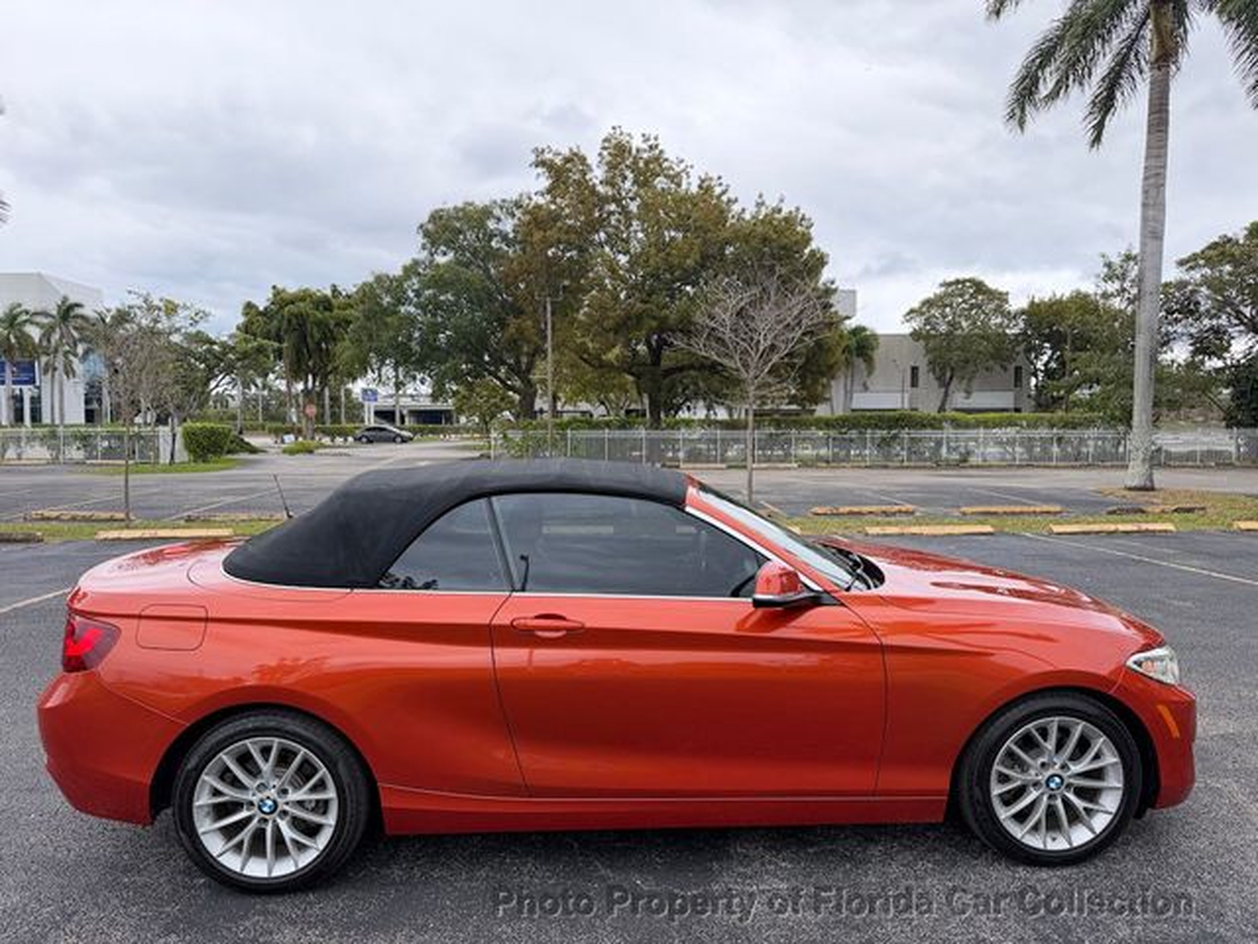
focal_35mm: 24
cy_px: 472
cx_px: 629
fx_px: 872
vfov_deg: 56.8
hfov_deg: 71.6
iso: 80
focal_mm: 6.76
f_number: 1.78
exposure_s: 1/277
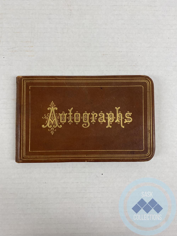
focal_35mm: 26
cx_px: 88
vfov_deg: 67.3
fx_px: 177
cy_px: 118
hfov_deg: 53.1
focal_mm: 4.25
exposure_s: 1/100
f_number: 1.8
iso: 50
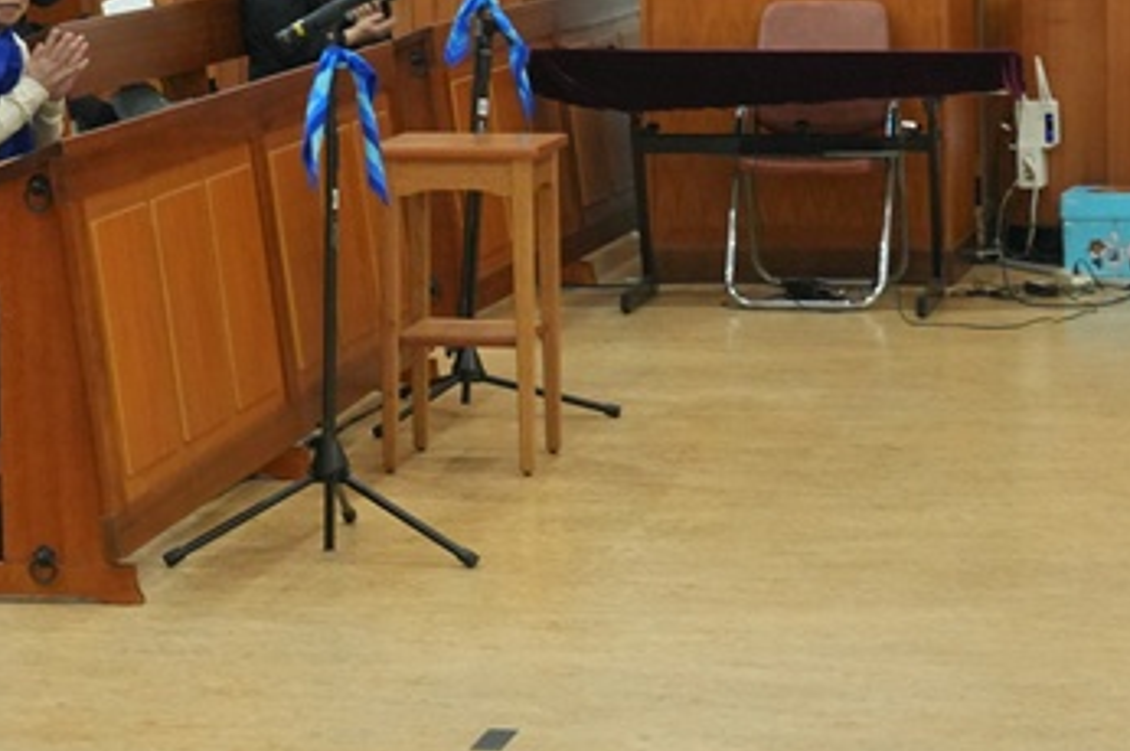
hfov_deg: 16.3
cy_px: 149
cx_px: 536
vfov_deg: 10.8
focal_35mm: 126
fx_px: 3951
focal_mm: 38
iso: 2500
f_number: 6.3
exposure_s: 1/80
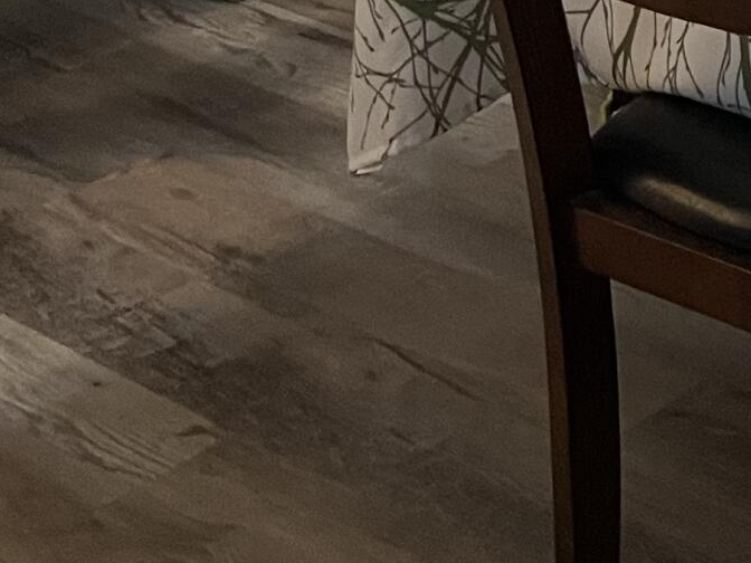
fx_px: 2517
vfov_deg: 11.5
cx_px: 1588
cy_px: -559
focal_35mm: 116
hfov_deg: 13.9
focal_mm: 5.1
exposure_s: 1/60
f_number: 1.6
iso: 250
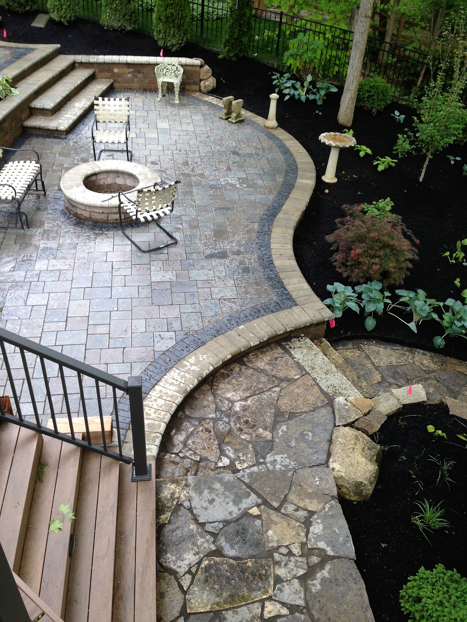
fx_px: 594
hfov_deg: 42.9
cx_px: 234
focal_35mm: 33
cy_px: 311
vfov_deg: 55.4
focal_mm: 4.12
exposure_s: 1/120
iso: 64
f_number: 2.4
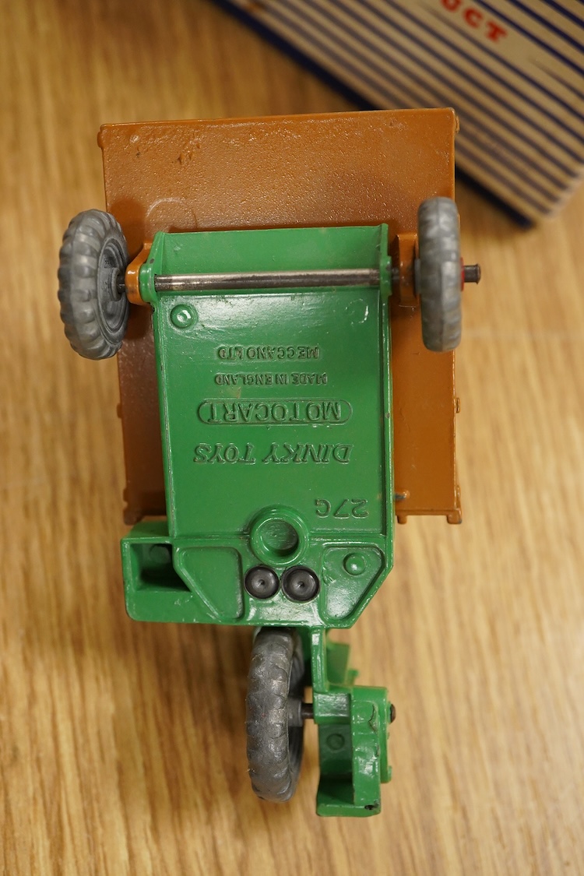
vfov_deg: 43.6
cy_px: 438
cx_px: 292
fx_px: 1095
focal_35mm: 45
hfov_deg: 29.9
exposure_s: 1/160
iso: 2500
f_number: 9
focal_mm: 30
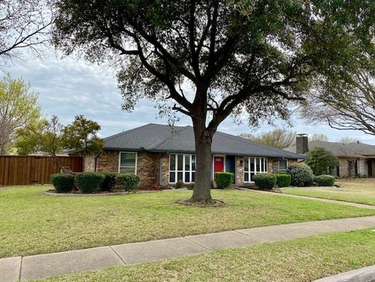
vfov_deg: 53.1
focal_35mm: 26
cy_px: 141
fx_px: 282
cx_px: 188
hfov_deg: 67.3
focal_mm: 4.25
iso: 32
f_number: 1.8
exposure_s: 1/1838
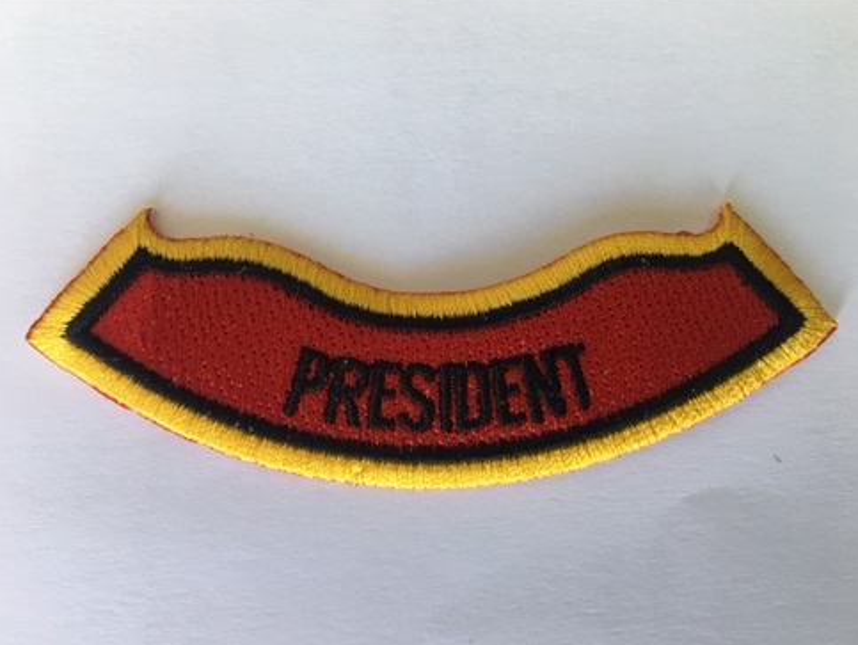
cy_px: 324
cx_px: 430
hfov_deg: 59.9
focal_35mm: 30
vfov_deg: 46.9
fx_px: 744
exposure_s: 1/30
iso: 32
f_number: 2.2
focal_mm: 4.15
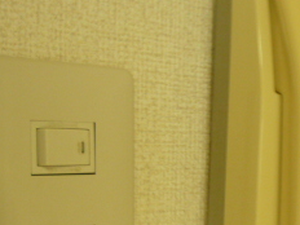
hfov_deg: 27.2
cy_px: 199
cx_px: 268
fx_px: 598
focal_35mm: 69
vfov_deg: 20.9
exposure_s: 1/30
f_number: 2.8
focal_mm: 4.4
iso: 250
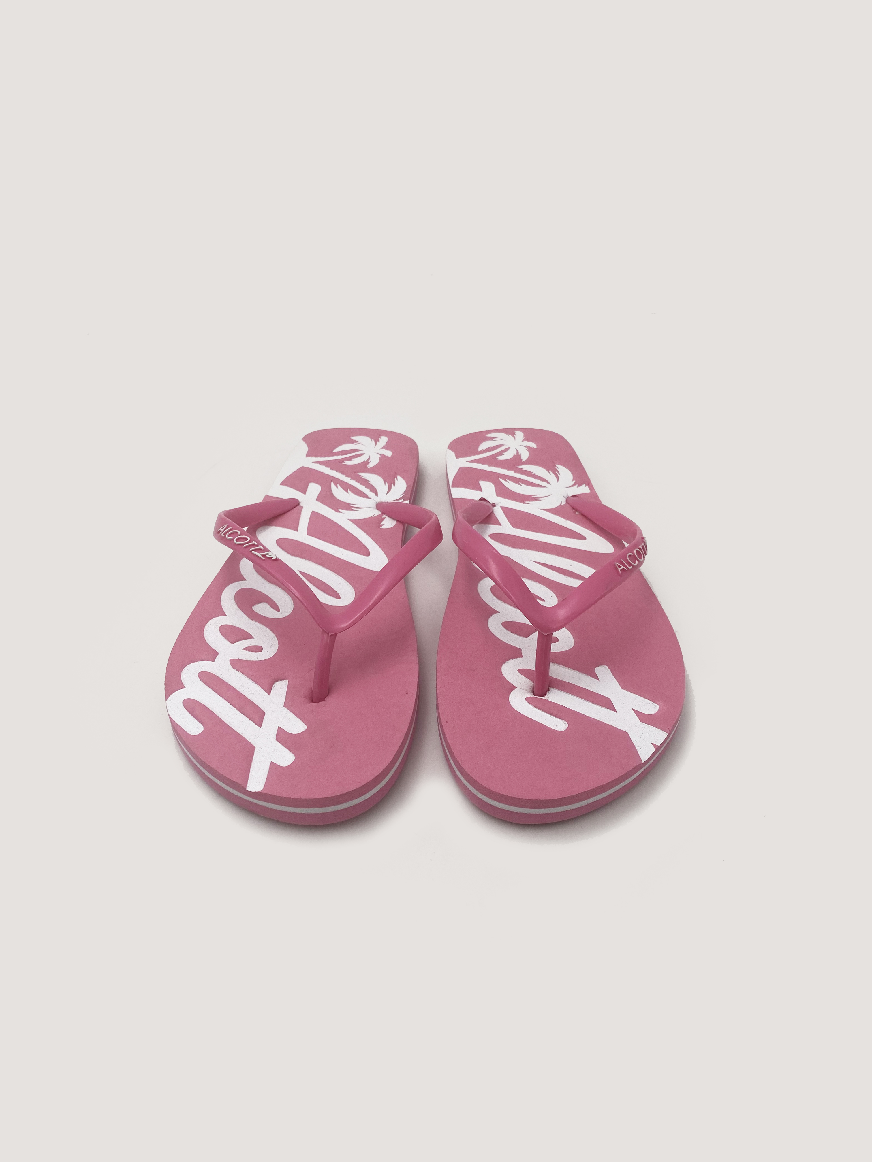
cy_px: 581
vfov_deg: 67.3
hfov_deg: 53.1
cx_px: 436
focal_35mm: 26
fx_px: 873
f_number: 1.8
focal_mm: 4.25
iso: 25
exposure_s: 1/179
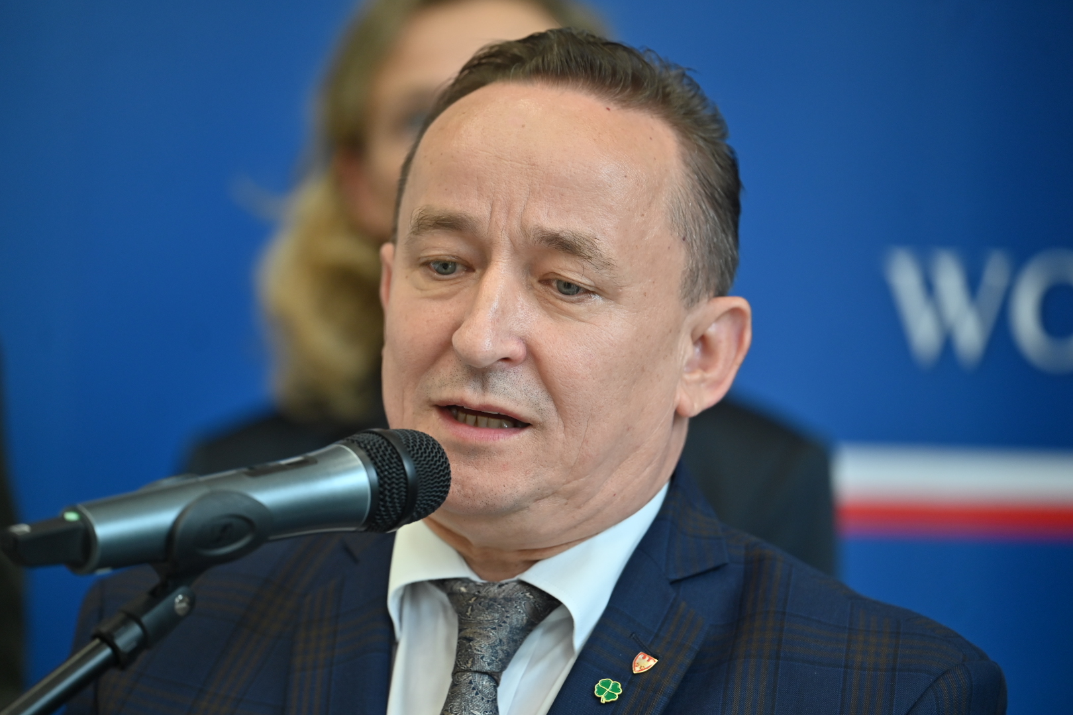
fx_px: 5365
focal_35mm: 180
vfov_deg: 7.6
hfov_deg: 11.4
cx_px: 536
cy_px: 358
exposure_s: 1/400
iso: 560
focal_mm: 180
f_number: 2.8
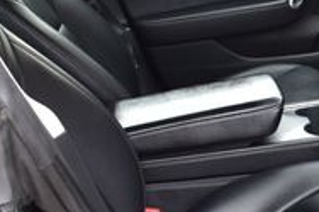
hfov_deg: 18.0
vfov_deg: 13.3
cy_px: 166
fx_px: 903
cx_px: 472
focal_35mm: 102
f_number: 7.1
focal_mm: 20
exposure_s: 1/25
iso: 400
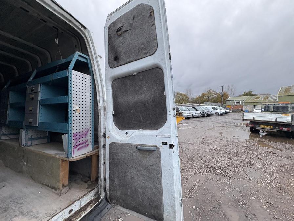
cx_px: 147
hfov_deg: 102.1
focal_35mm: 14
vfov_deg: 85.7
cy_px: 110
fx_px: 119
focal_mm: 2.22
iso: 200
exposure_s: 1/99
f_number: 2.2
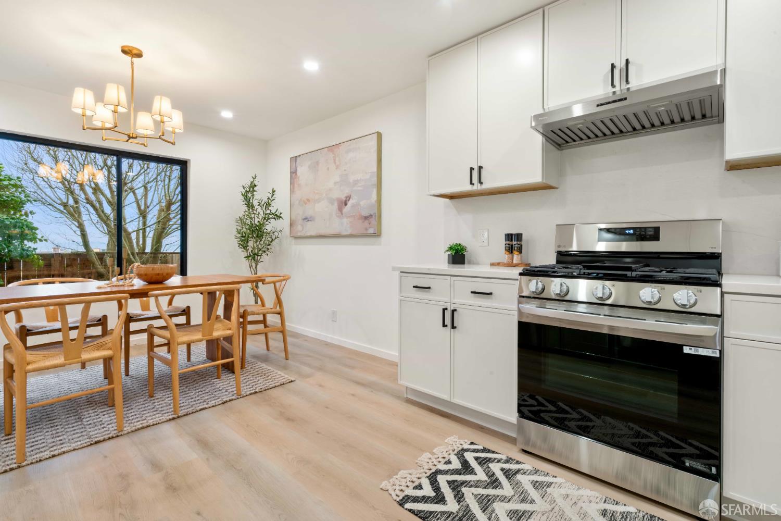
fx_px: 347
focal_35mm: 16
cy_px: 260
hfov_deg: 96.7
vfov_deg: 73.7
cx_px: 390
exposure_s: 1/1.67
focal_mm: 16
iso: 400
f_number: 16
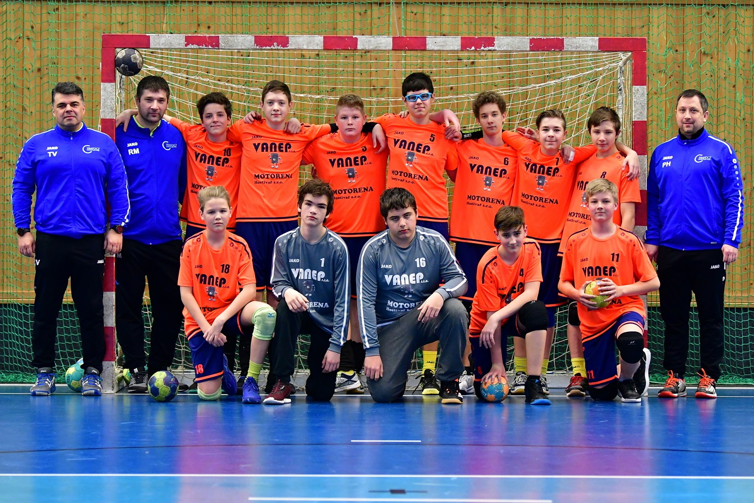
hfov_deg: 19.5
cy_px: 252
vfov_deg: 13.0
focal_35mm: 105
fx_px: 2199
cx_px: 377
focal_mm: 70
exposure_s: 1/250
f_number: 3.2
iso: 2500
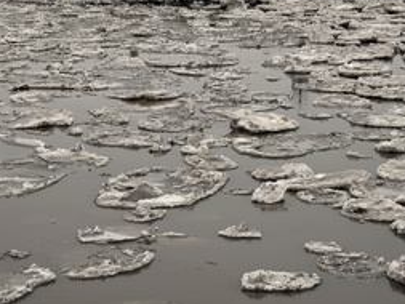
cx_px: 187
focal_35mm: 114
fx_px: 1334
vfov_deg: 13.0
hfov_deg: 17.3
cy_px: 143
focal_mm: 50
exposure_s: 1/320
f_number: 6.3
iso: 100
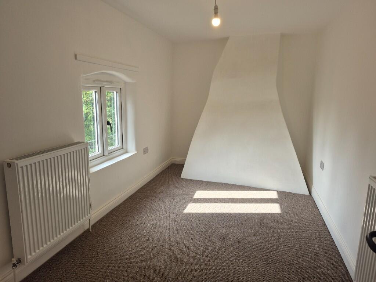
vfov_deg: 58.9
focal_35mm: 23
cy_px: 141
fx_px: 250
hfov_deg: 73.9
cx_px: 188
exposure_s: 1/154
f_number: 1.8
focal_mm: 5.4
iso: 25
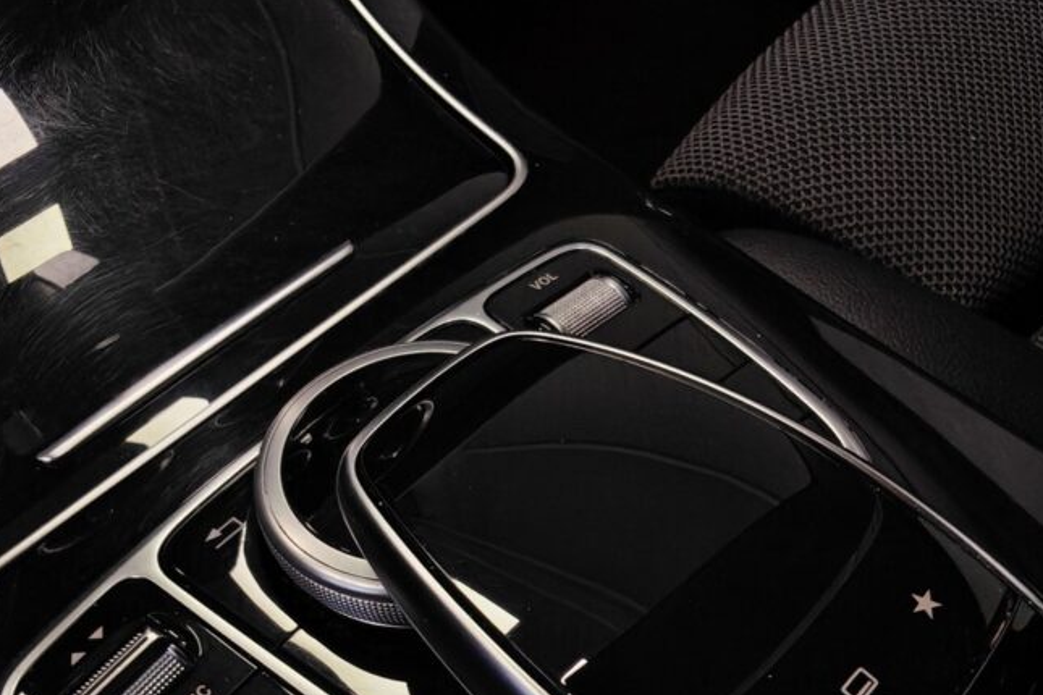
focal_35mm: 38
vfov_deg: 34.6
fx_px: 1101
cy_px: 483
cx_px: 585
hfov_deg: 50.6
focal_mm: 1.82
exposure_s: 1/50
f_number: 2
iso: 50
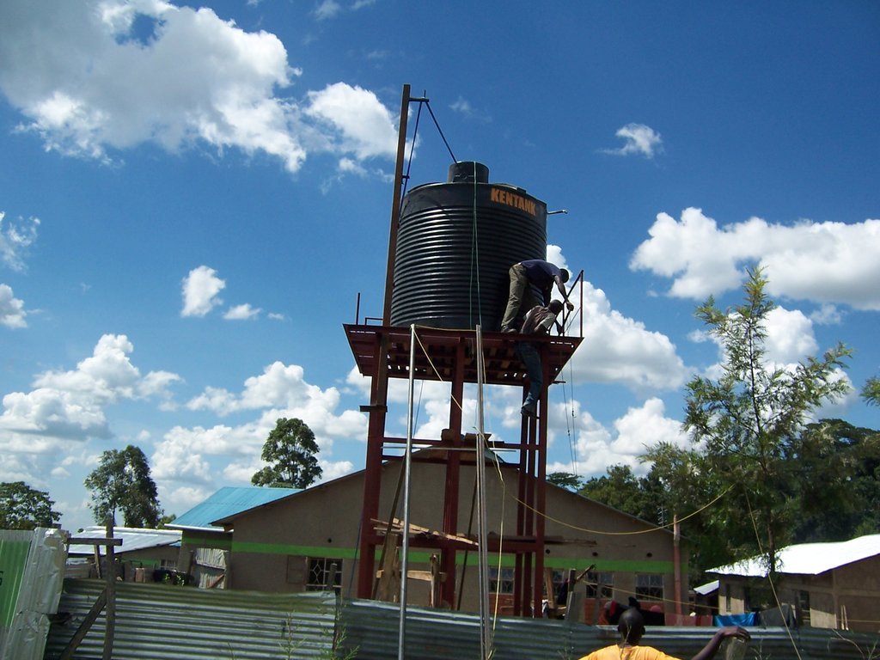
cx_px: 440
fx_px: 839
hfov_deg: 55.4
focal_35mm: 33
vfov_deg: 42.9
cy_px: 330
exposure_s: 1/1000
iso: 80
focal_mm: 5.5
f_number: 4
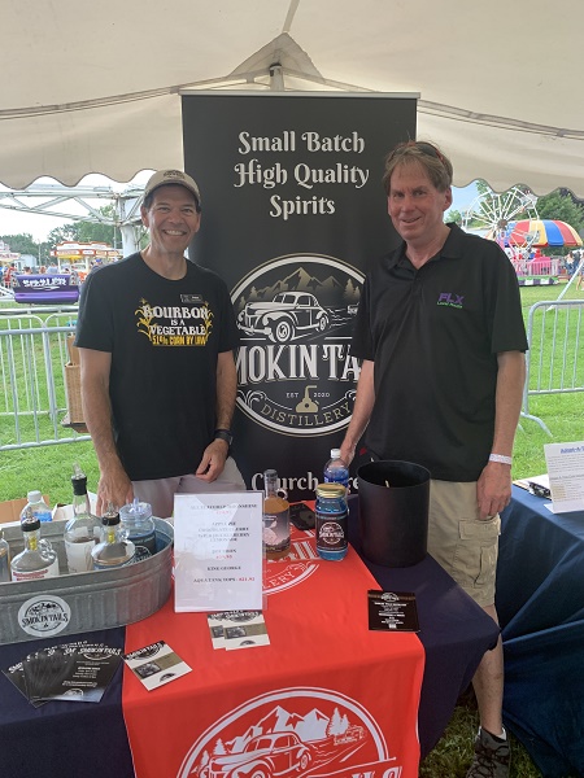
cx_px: 292
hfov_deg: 53.1
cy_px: 389
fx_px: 585
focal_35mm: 26
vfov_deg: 67.3
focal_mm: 4.25
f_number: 1.8
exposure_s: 1/97
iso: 100
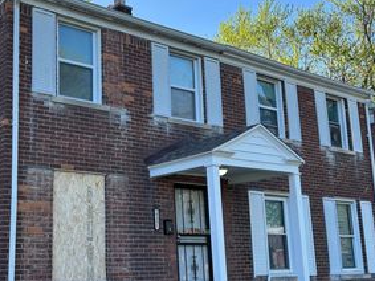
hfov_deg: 40.2
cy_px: 154
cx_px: 99
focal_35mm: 46
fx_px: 498
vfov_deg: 31.5
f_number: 1.6
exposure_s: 1/824
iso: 50
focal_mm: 5.96
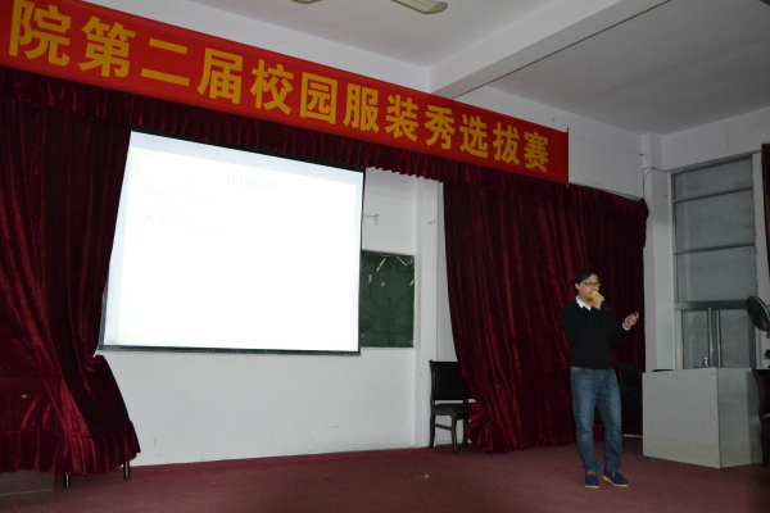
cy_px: 256
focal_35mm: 32
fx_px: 674
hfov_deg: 59.5
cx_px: 385
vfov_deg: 41.7
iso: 3200
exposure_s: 1/60
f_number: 3.8
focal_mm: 21
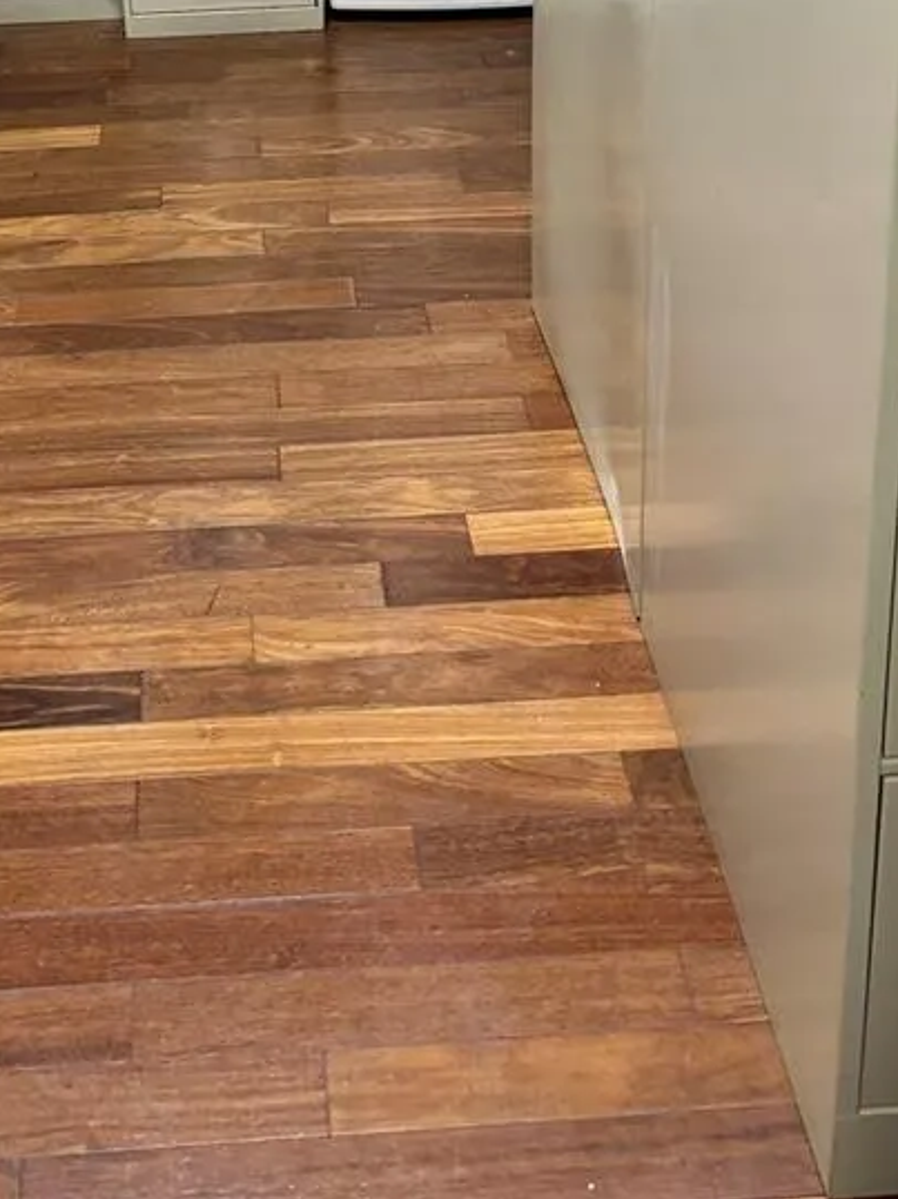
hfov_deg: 25.1
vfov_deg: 29.8
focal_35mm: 58
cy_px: -134
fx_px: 2008
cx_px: 287
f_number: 1.6
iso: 160
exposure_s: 1/60
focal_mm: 5.96
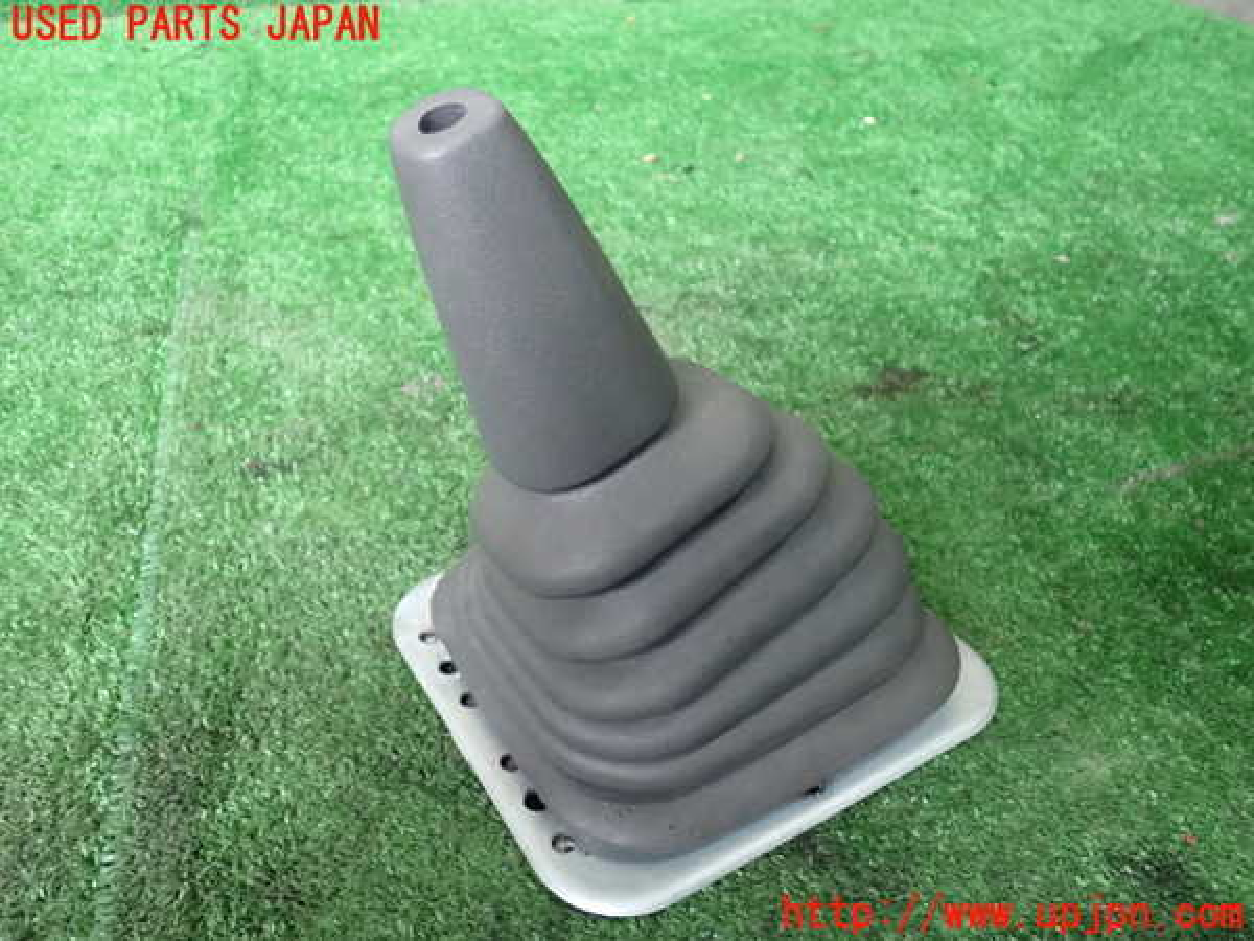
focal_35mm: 30
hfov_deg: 60.0
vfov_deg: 46.8
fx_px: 1087
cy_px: 470
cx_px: 627
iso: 1250
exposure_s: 1/160
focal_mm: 5.4
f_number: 2.3
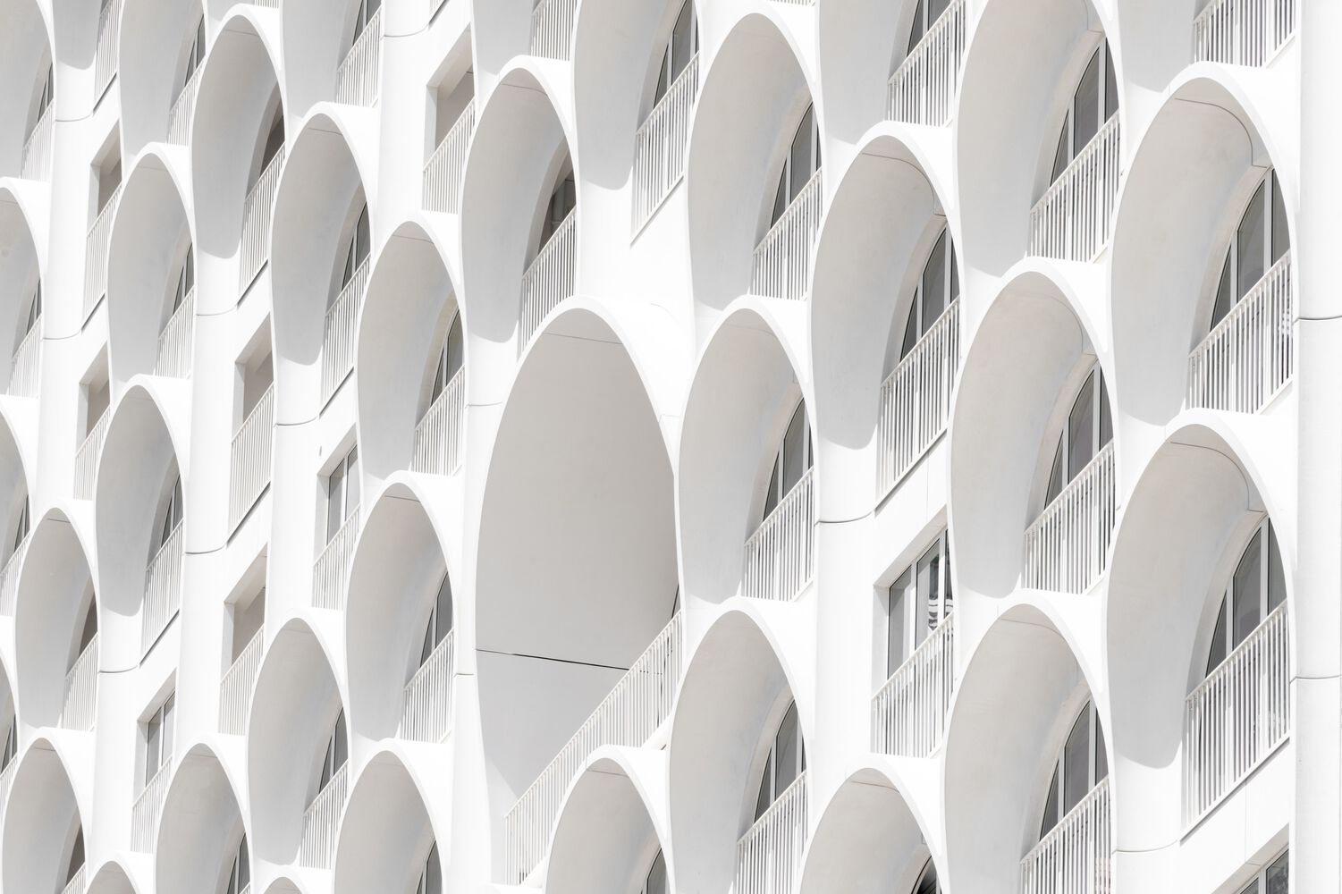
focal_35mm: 276
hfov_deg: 7.5
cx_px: 671
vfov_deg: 5.0
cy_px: 447
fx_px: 10286
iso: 500
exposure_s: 1/200
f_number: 16
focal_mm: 230
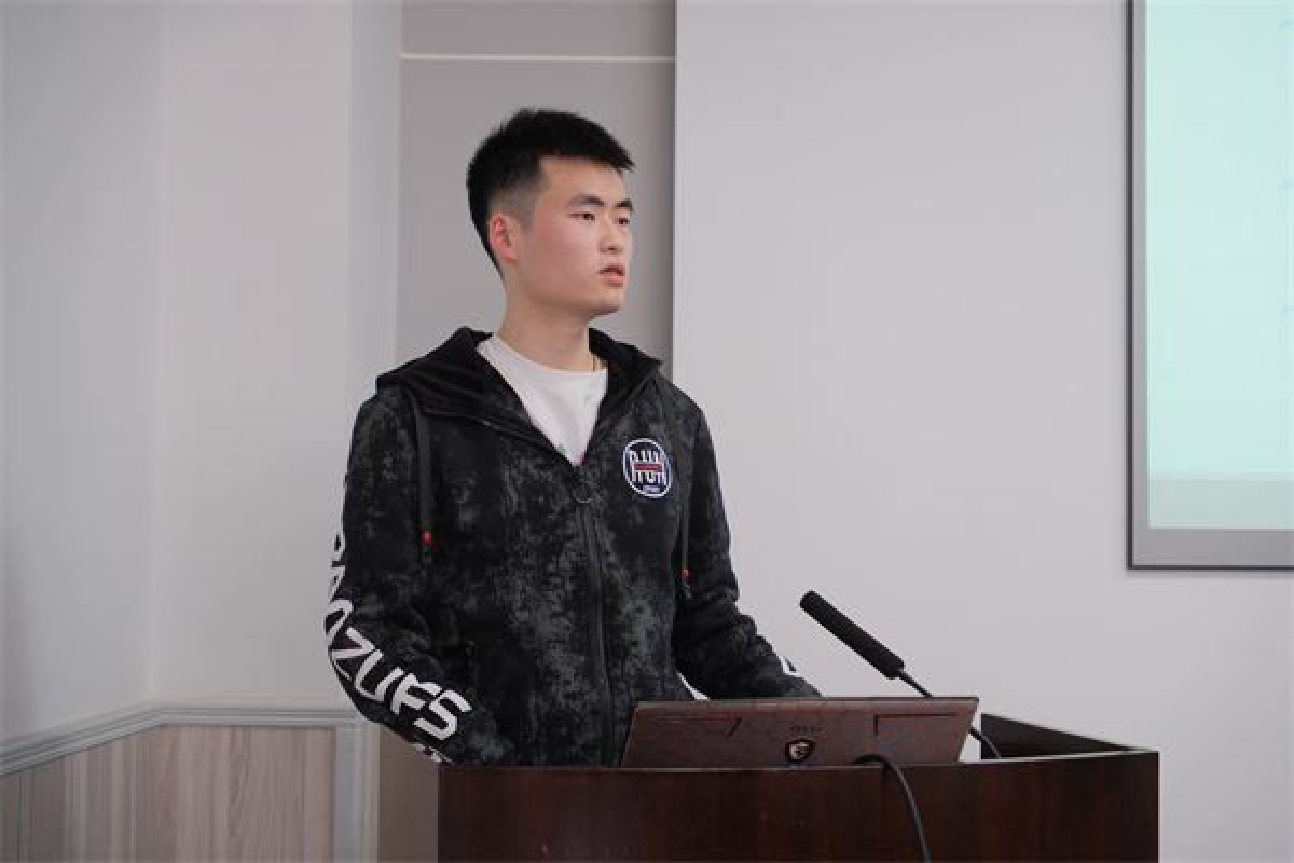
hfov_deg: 38.2
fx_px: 1869
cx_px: 647
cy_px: 432
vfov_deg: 26.0
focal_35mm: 52
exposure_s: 1/70
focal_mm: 34.9
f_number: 2.8
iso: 500
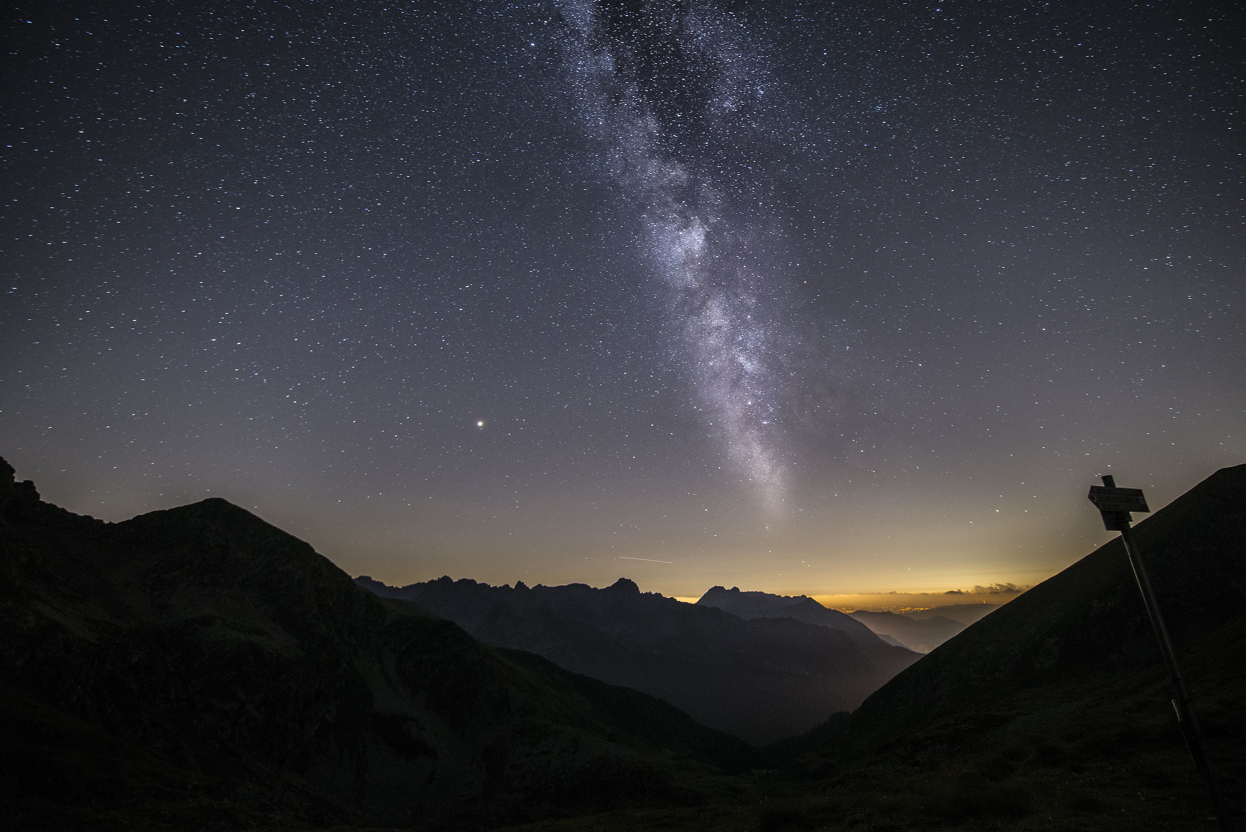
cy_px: 416
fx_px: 519
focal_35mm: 15
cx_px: 623
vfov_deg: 77.4
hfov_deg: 100.4
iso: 2000
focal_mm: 15
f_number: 2.8
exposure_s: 30
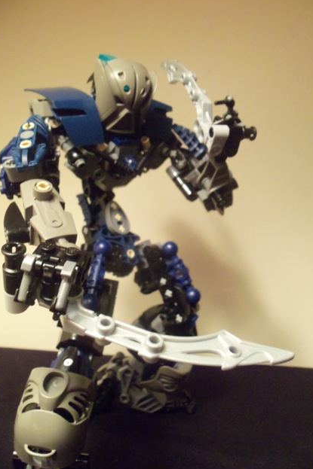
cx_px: 160
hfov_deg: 42.3
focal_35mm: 31
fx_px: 404
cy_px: 233
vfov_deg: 60.3
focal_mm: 5.2
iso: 250
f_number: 3.4
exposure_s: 1/30
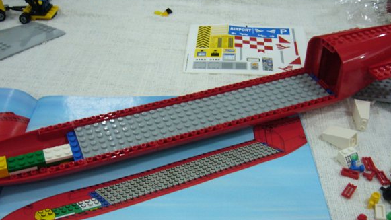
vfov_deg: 28.2
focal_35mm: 42
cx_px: 198
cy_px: 141
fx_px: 436
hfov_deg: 48.3
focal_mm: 5.8
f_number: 2.8
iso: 200
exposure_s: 1/10
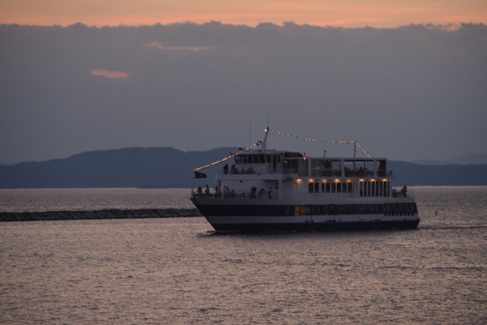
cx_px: 244
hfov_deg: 10.5
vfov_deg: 7.0
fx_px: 2638
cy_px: 162
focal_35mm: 195
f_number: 5.6
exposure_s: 1/160
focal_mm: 130
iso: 800
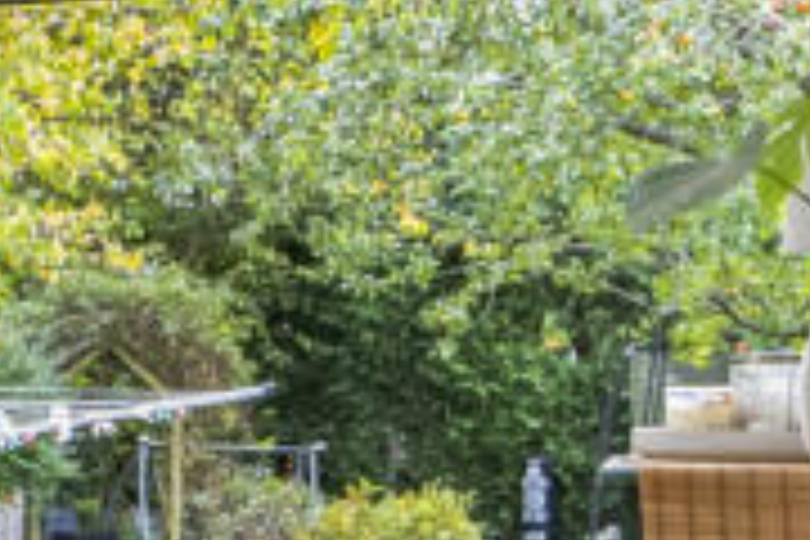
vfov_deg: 12.0
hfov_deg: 13.1
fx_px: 2565
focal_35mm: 114
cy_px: 459
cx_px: -1184
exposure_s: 1/60
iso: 800
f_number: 7.1
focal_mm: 20
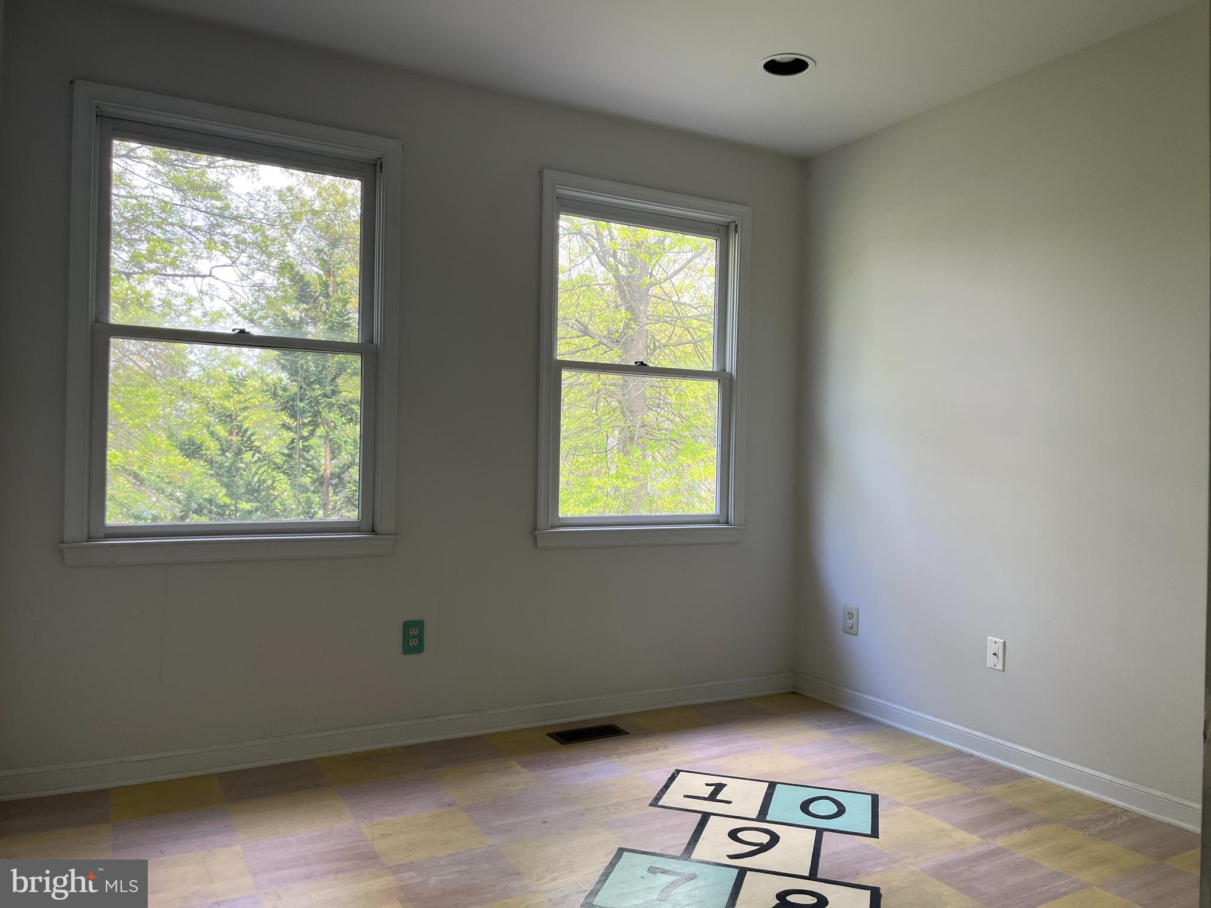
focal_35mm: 26
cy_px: 454
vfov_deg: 53.1
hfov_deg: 67.3
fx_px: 910
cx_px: 606
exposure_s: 1/121
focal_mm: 5.1
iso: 50
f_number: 1.6
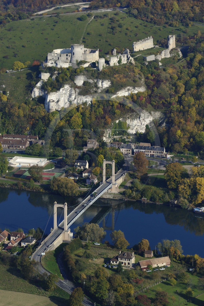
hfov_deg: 10.1
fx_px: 1149
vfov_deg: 15.2
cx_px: 102
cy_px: 153
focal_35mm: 135
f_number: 10
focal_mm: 135
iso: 400
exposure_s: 1/800
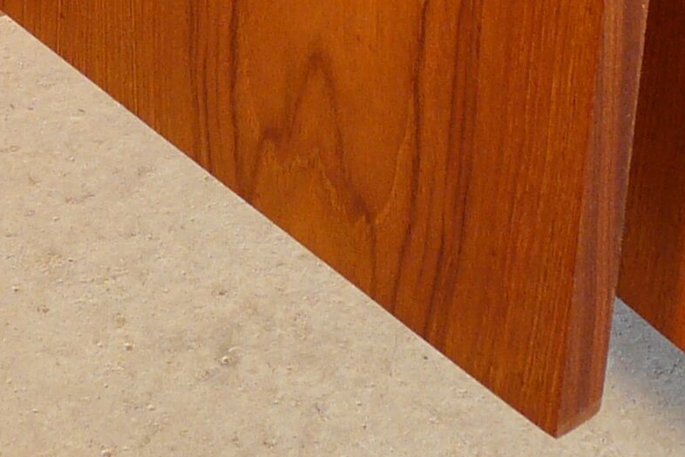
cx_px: 105
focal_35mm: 121
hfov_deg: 16.8
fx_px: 2302
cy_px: -521
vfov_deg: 10.3
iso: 100
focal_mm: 4.6
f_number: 2.8
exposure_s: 1/60
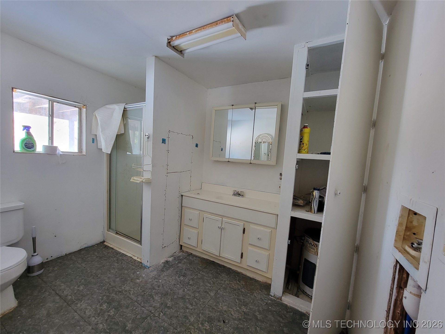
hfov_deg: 106.2
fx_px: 167
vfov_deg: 89.9
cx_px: 222
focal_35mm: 13
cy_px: 167
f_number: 2.2
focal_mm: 2.2
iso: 320
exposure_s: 1/30
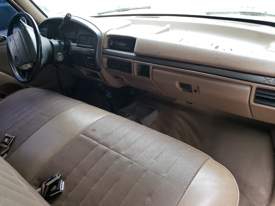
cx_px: 133
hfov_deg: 65.3
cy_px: 106
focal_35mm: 27
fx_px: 215
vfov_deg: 51.4
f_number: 1.5
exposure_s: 1/50
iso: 95
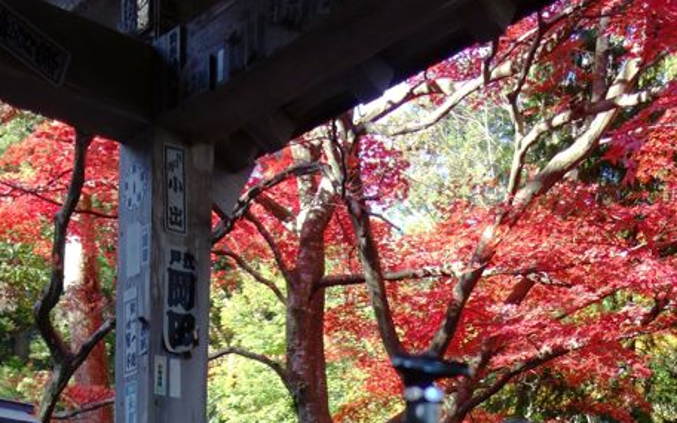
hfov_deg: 32.0
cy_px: 758
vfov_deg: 16.9
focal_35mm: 64
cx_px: 361
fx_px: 1181
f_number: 2
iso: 125
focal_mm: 10.4
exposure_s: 1/200
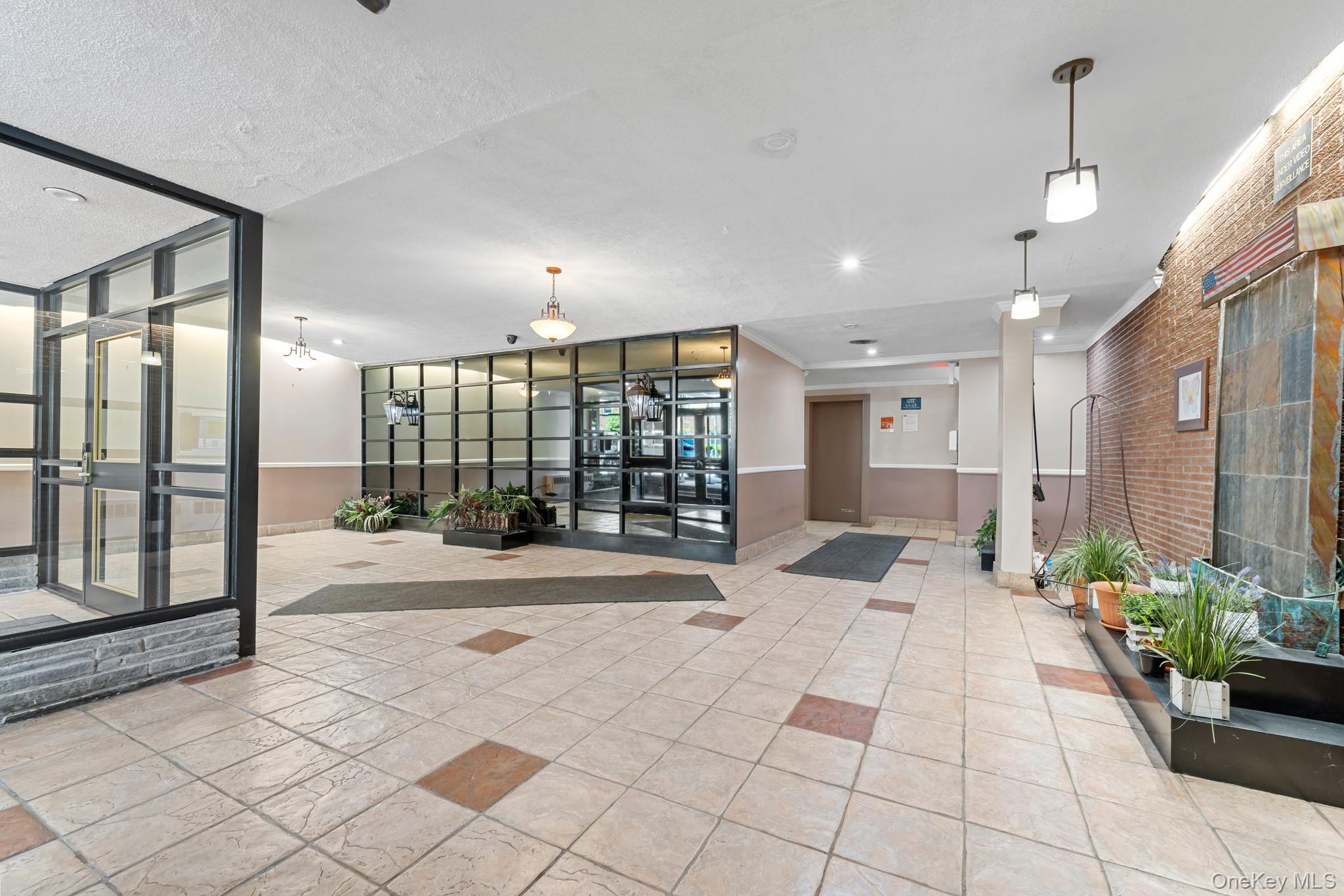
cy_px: 448
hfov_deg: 104.3
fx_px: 523
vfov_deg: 81.2
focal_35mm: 14
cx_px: 672
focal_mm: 14
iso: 400
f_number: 10
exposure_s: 1.6
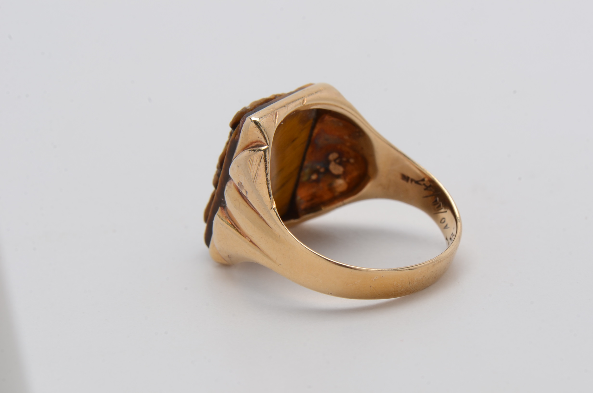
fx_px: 2096
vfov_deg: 10.7
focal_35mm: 128
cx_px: 296
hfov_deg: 16.1
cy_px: 196
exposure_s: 1/125
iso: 200
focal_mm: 85
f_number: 18
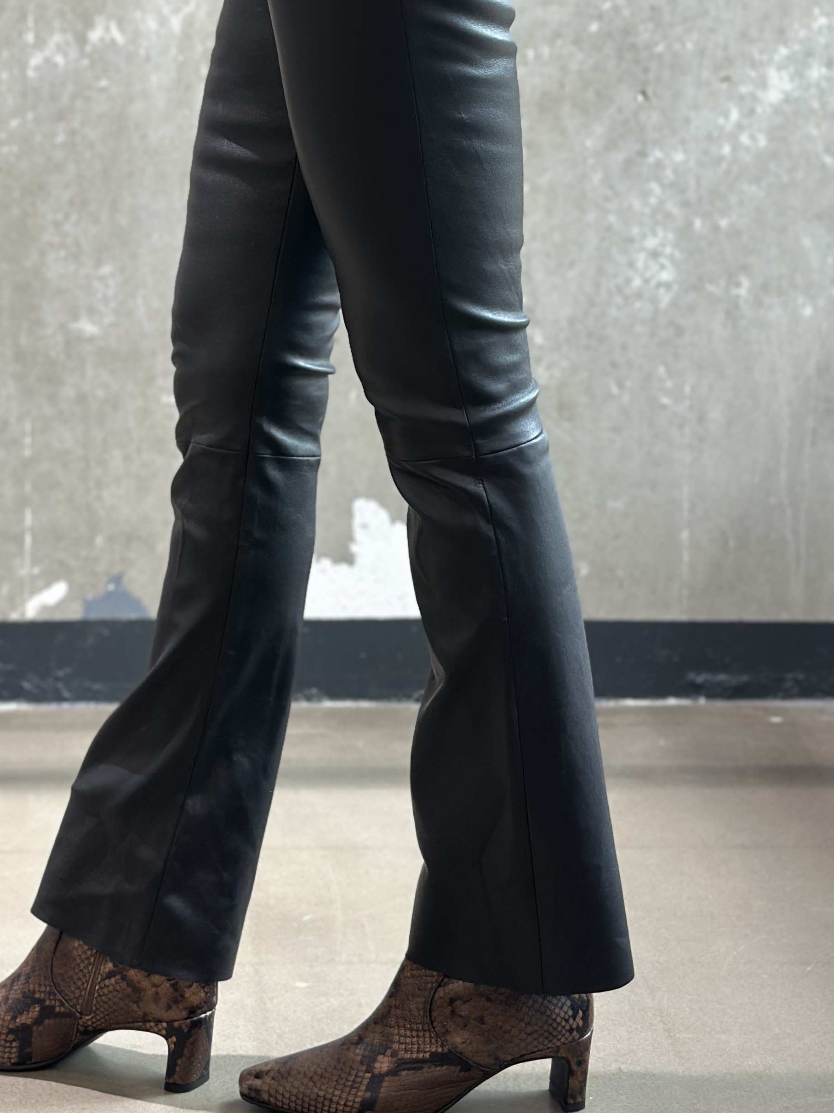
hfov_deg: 18.3
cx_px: 200
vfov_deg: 24.0
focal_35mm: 80
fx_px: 2570
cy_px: 188
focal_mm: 6.86
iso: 100
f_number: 1.78
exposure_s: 1/50
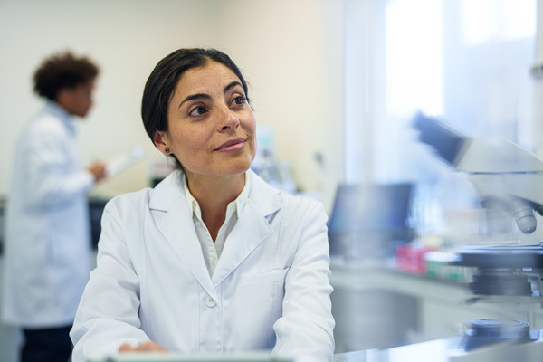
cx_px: 272
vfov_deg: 27.0
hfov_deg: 39.6
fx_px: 754
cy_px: 181
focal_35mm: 50
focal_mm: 50
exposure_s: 1/125
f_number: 1.8
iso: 250
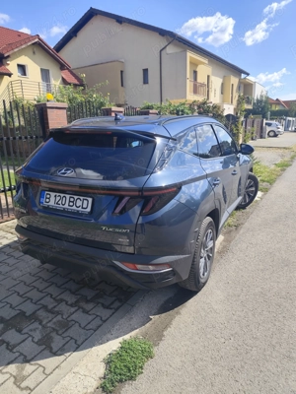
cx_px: 148
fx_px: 262
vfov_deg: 73.9
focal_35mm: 23
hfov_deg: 58.9
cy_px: 197
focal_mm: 6.14
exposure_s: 1/926
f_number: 1.65
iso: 50
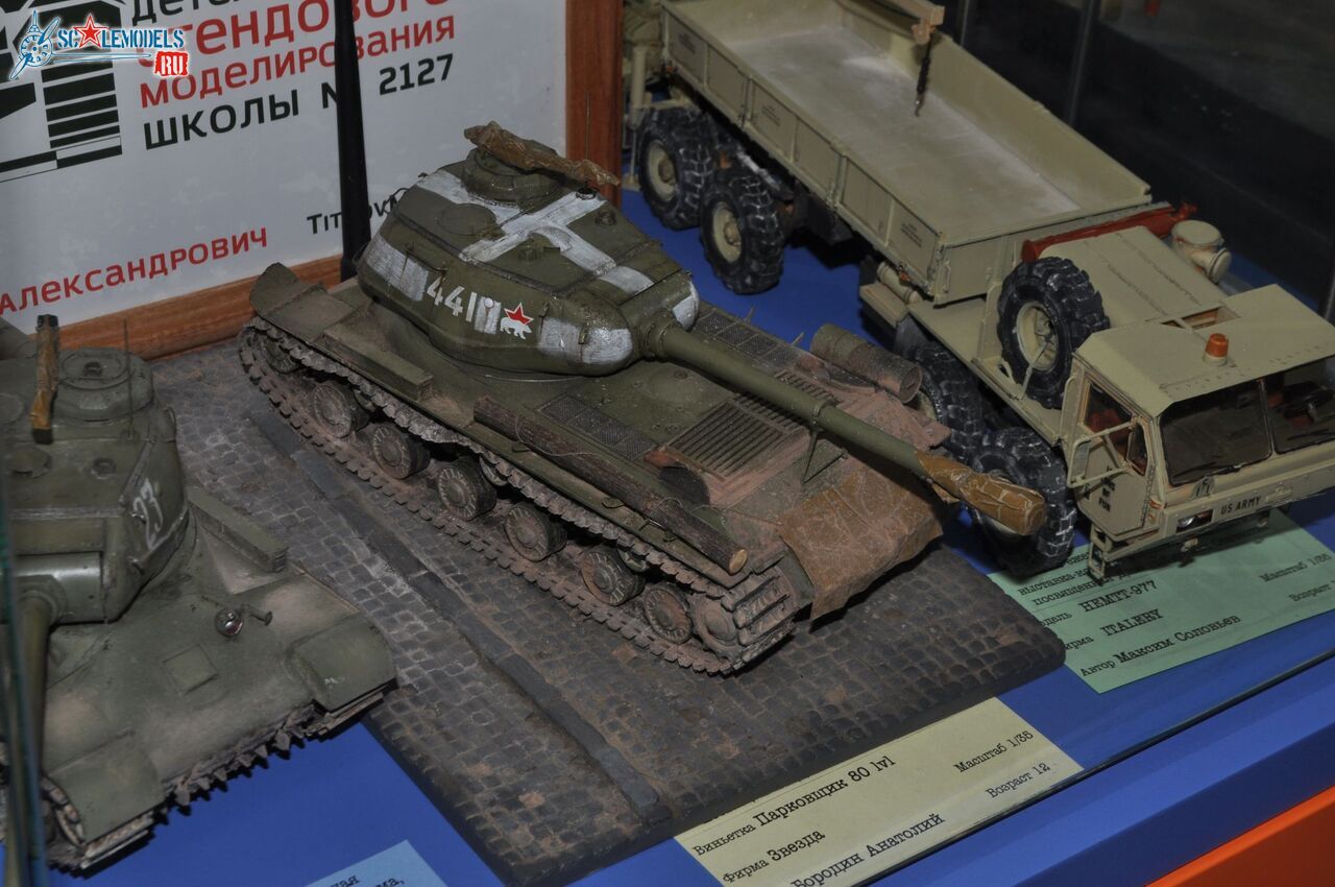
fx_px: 2667
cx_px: 668
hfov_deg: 28.1
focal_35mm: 72
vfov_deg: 18.9
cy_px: 444
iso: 200
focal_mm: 48
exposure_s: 1/200
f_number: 13
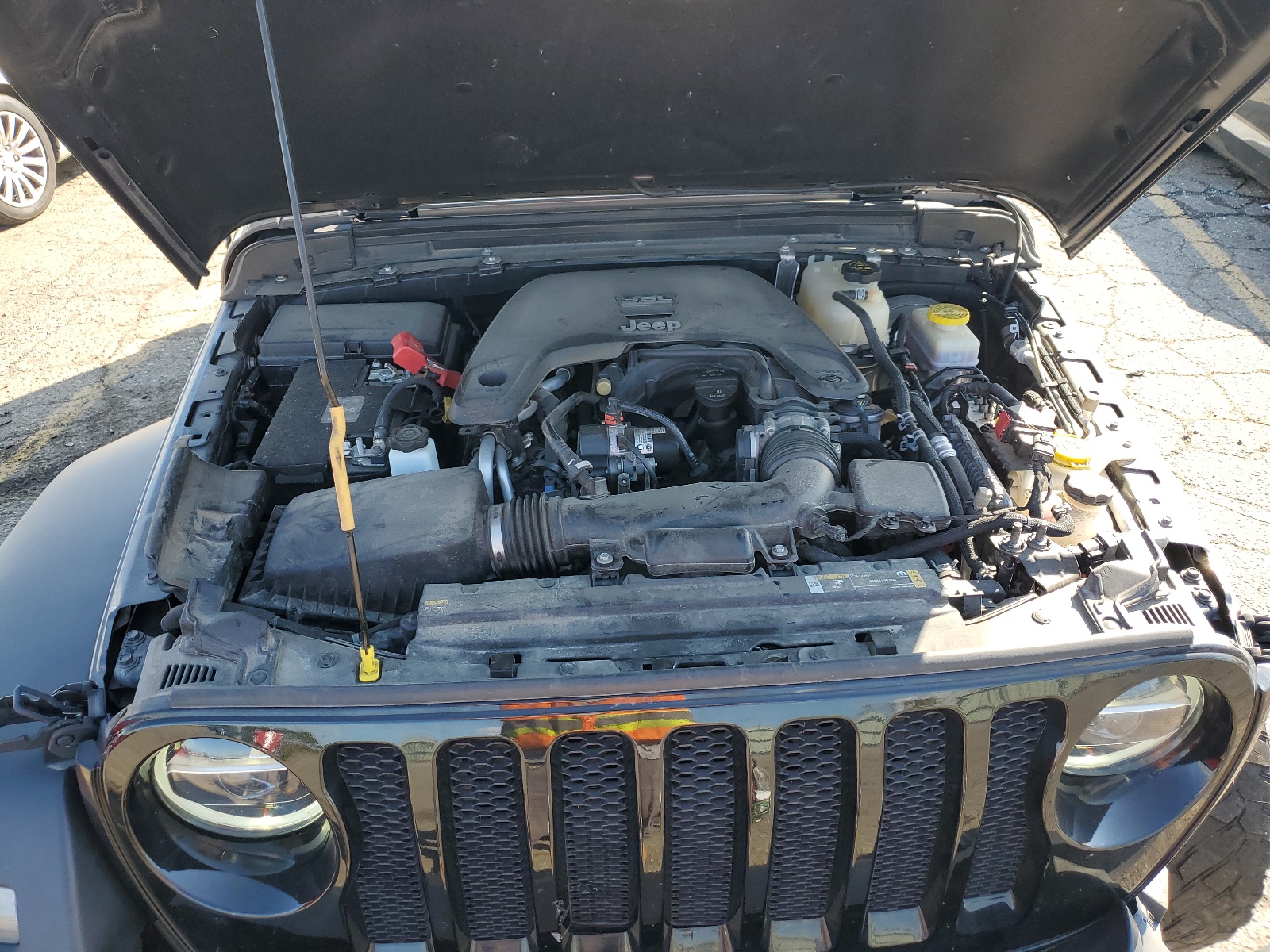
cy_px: 476
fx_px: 954
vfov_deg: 53.1
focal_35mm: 26
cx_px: 635
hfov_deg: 67.3
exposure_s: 1/435
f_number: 1.5
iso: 50
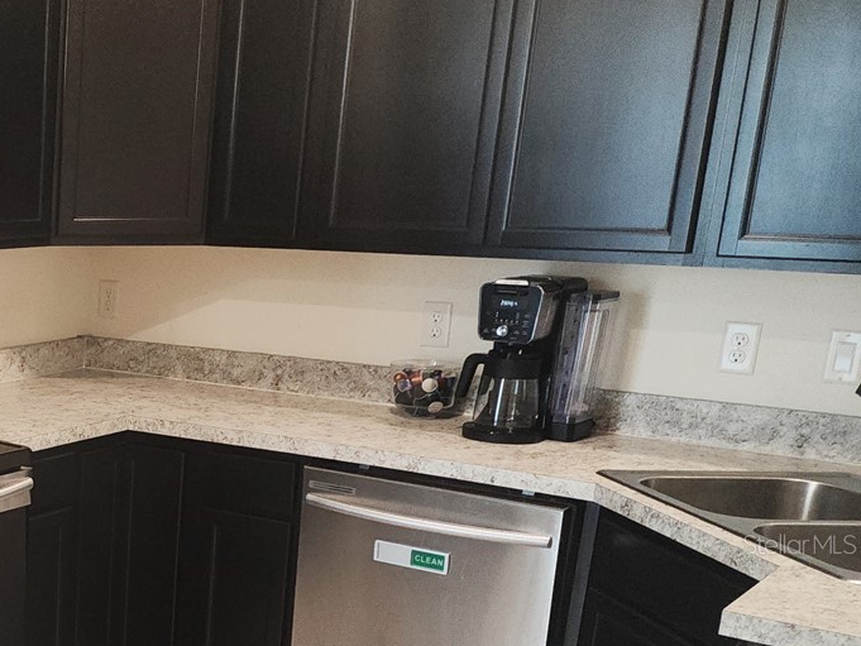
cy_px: 544
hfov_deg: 30.6
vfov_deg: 26.4
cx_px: -149
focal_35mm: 54
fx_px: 1343
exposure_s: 1/59
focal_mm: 6.4
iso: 589
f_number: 1.8
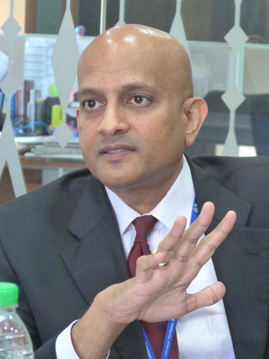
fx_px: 1512
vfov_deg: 13.5
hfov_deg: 10.2
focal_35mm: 146
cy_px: 180
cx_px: 134
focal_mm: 26.3
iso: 1250
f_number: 3.7
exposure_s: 1/50
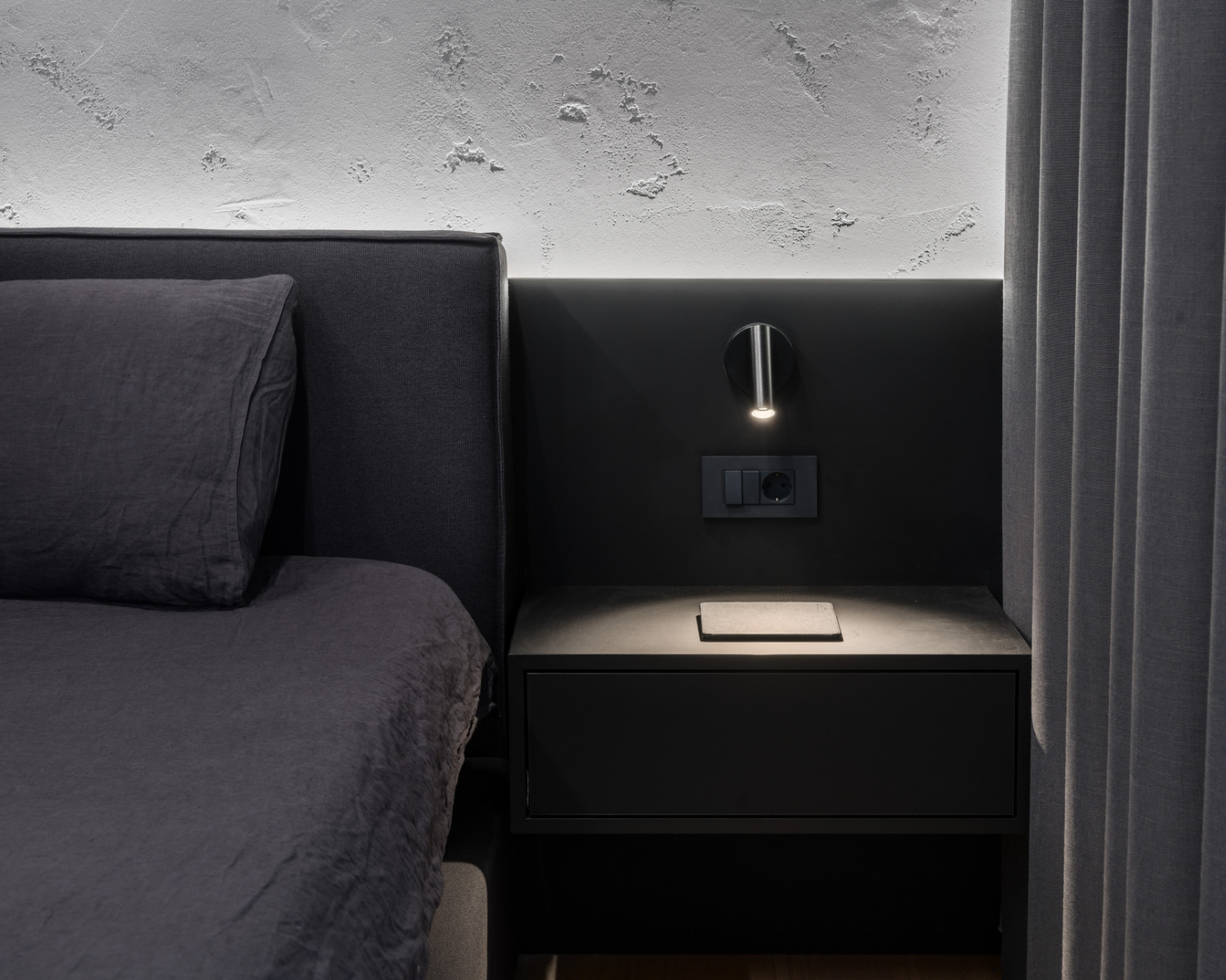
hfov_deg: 31.4
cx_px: 648
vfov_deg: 25.4
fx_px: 2177
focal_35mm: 60
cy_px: 493
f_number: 11
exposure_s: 1/4
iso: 64
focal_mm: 52
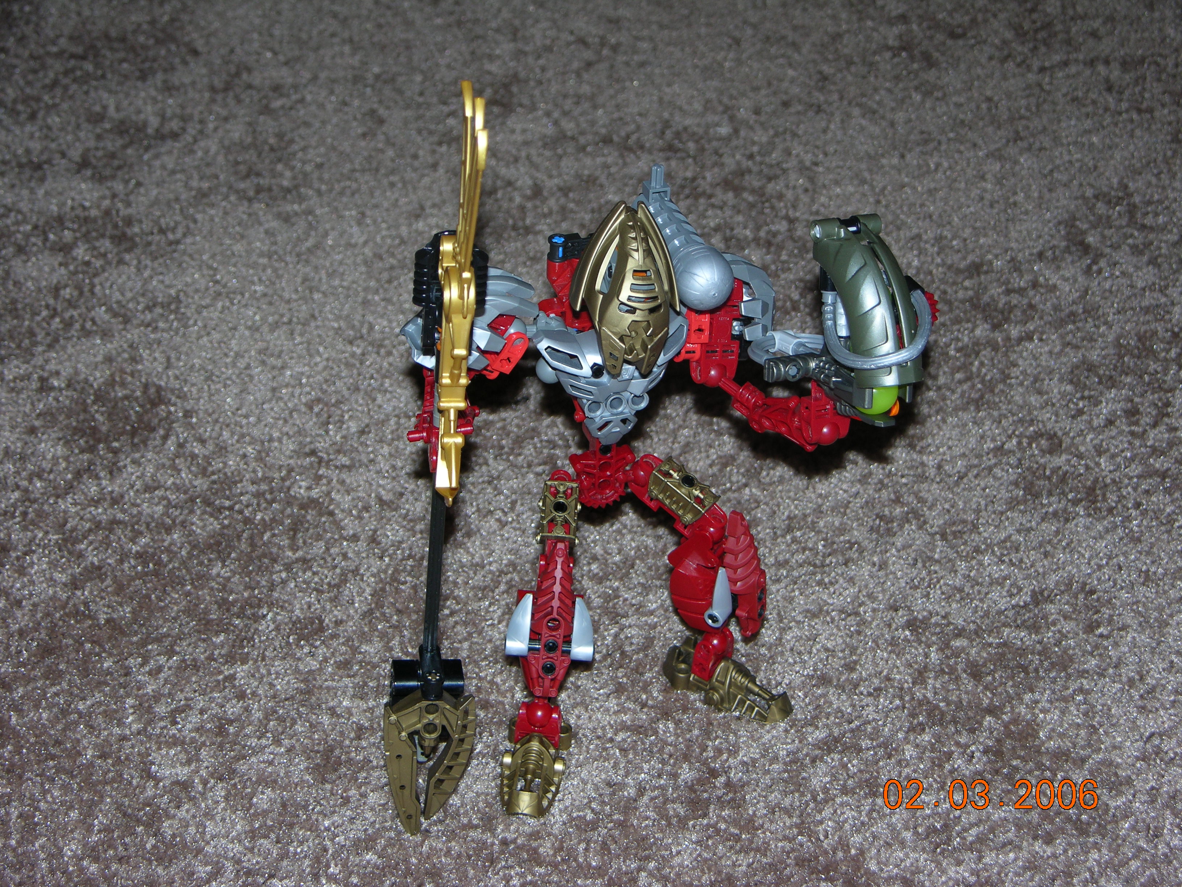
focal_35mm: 78
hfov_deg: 25.0
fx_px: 2663
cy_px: 444
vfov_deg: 18.9
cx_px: 591
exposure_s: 1/120
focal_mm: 19.9
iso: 50
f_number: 3.4
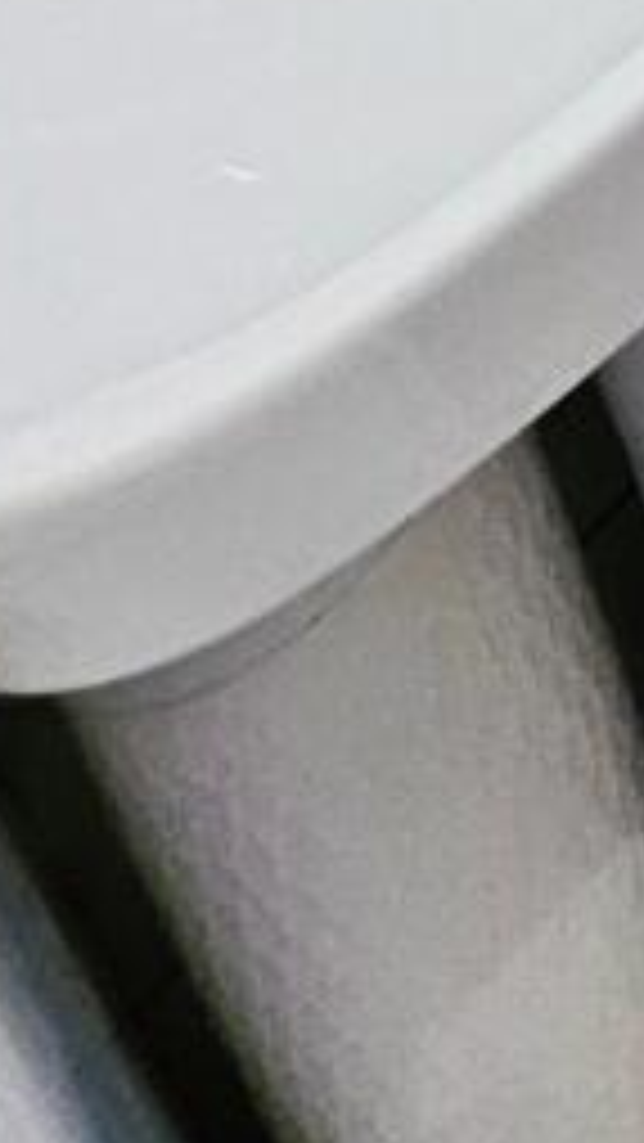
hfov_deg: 12.3
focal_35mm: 57
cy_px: -572
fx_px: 1729
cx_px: 1810
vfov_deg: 26.5
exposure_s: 1/50
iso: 64
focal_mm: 1.7
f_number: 2.2
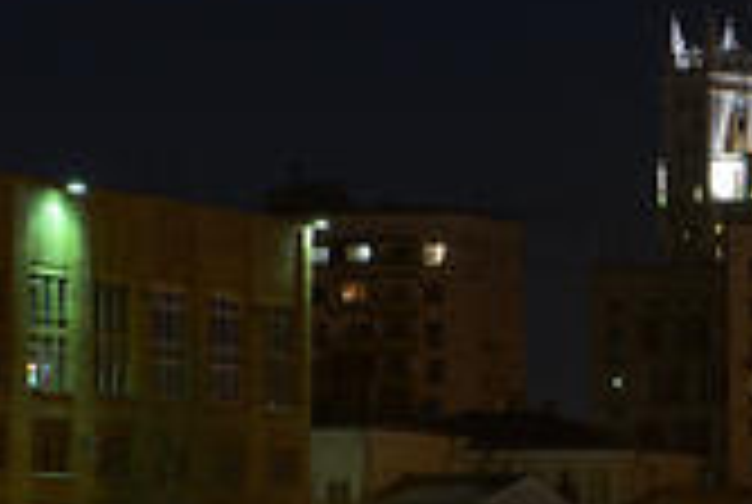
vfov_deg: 5.3
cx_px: 1547
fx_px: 5441
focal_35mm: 260
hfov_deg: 7.6
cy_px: 662
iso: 100
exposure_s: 4
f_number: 5.6
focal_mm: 50
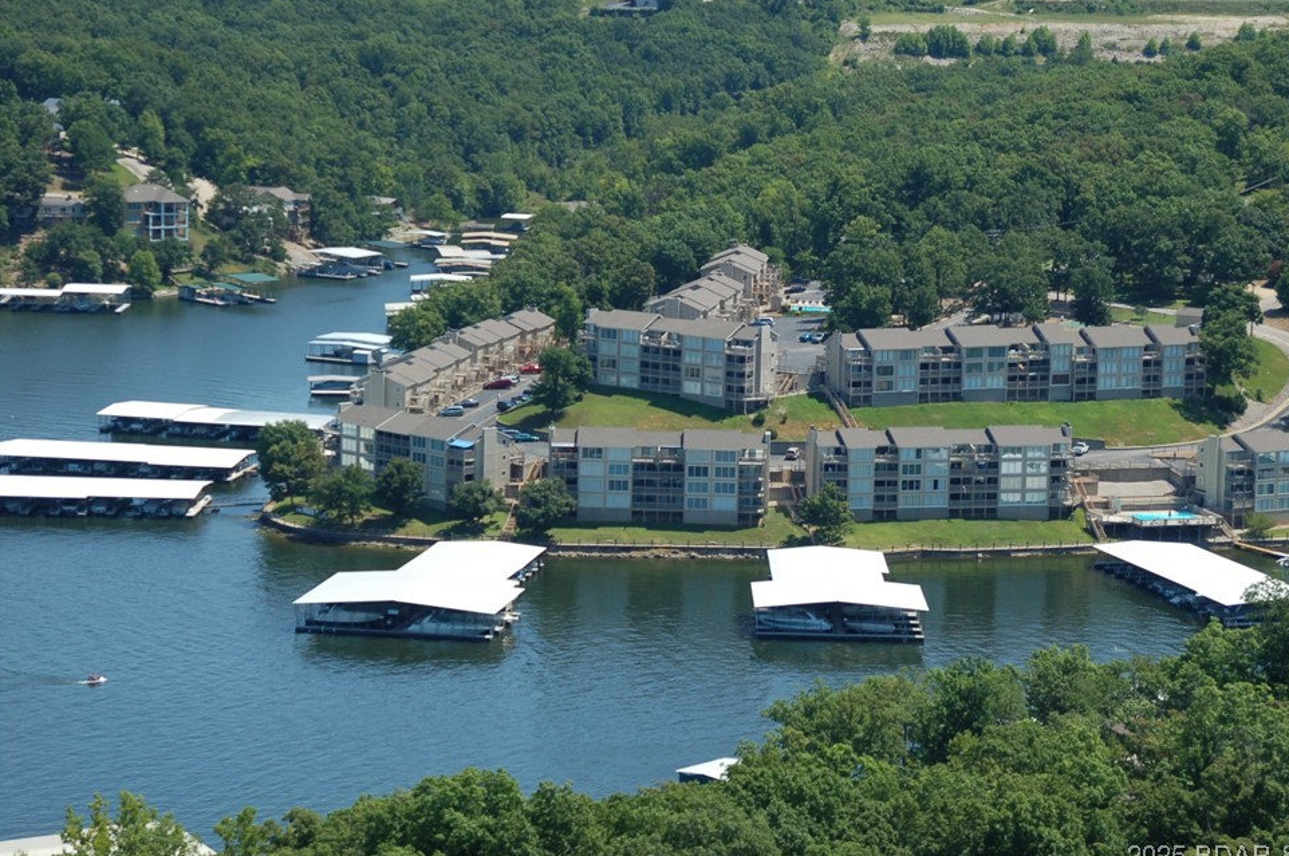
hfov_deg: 16.8
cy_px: 401
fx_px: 4363
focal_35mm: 122
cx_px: 724
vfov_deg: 11.2
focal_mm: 72
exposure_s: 1/800
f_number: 7.1
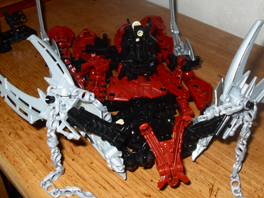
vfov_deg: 35.1
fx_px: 313
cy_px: 89
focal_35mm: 41
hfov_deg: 45.8
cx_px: 137
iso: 100
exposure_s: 1/45
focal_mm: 6.3
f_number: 2.8
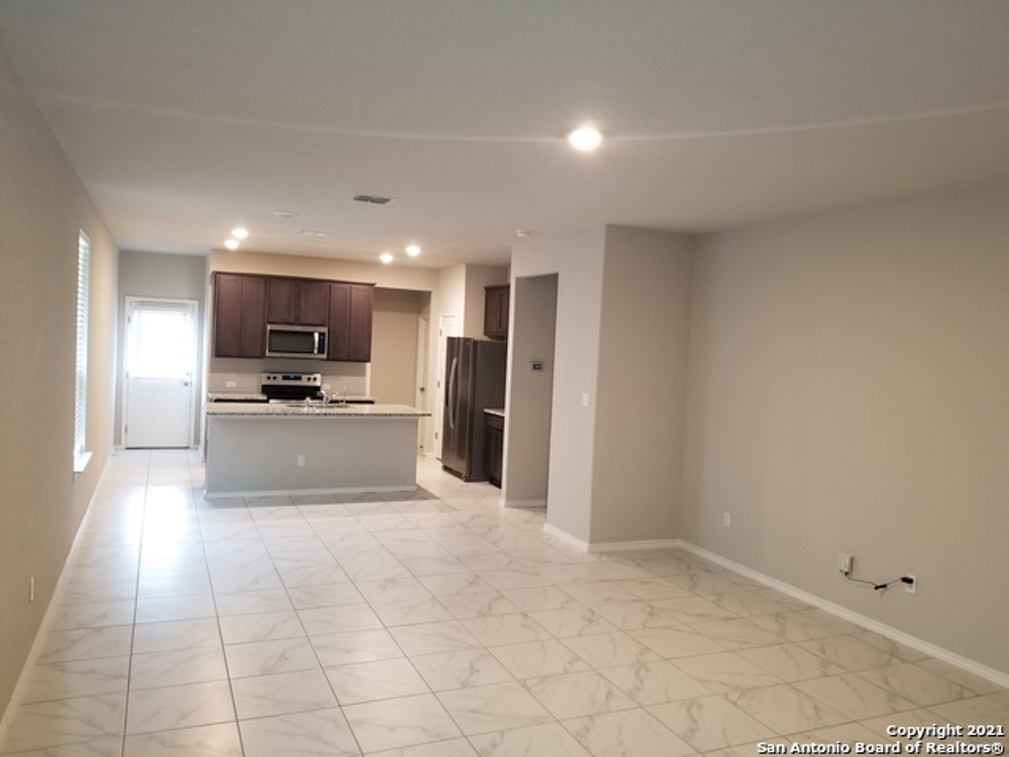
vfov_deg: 53.1
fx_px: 758
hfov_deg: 67.3
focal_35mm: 26
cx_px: 504
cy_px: 378
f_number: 1.7
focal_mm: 4.3
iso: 250
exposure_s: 1/30
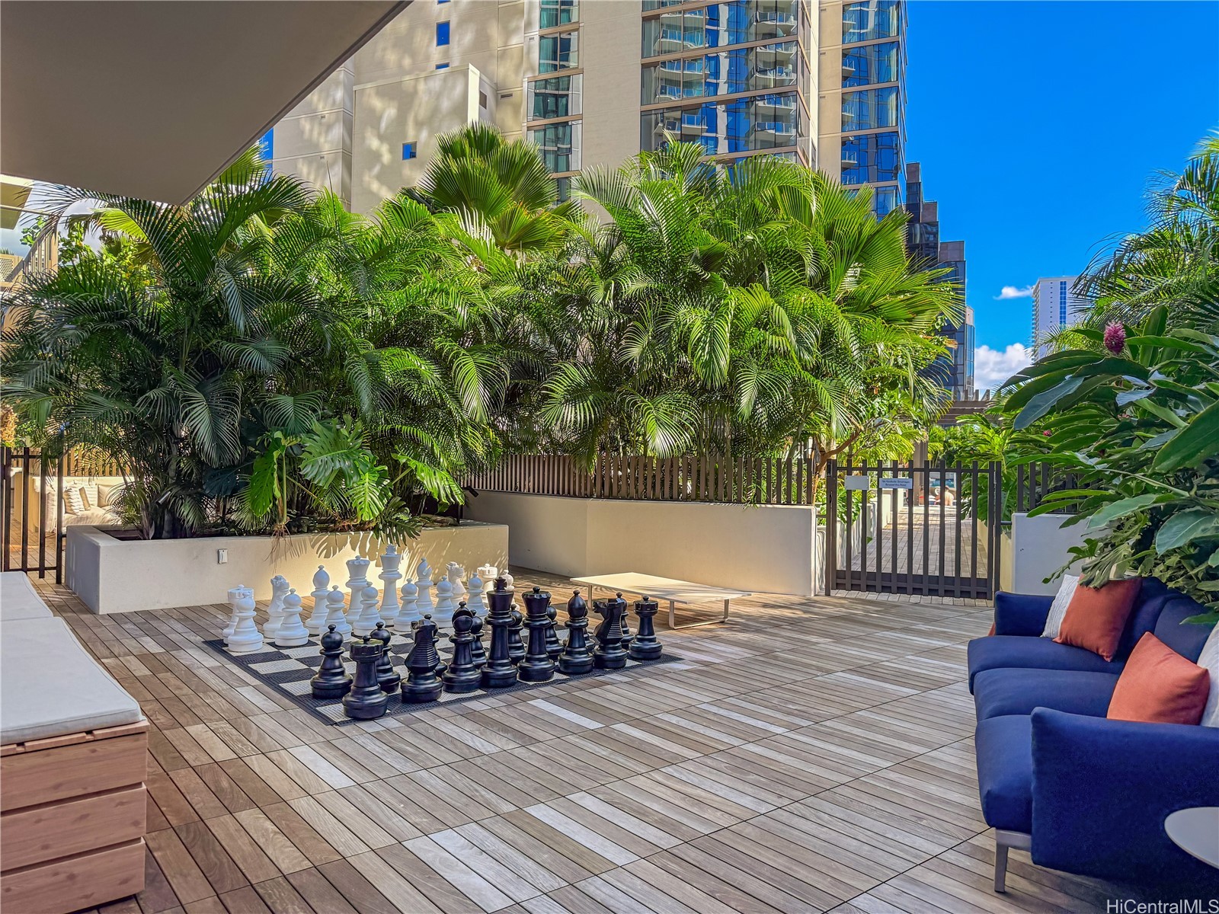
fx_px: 845
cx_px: 610
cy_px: 457
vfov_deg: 56.8
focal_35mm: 24
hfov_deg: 71.6
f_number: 1.8
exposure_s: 1/1100
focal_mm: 6.76
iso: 100
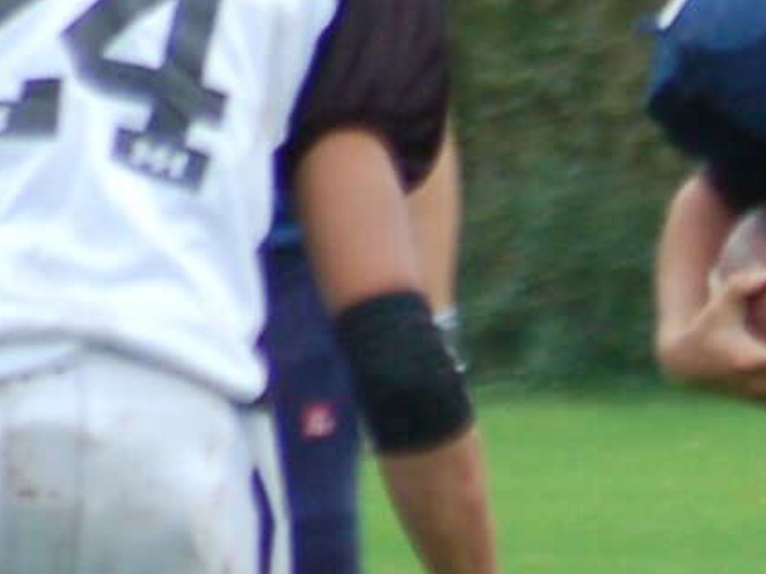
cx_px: 1069
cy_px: 463
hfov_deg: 0.9
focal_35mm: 2254
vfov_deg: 0.7
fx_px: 49849
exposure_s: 1/160
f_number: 5.6
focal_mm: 300
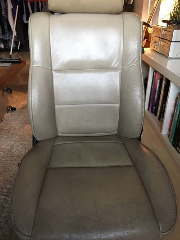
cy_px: 120
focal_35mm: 29
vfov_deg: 61.6
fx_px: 201
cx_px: 90
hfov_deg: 48.2
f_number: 2.2
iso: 200
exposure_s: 1/20
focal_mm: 4.15
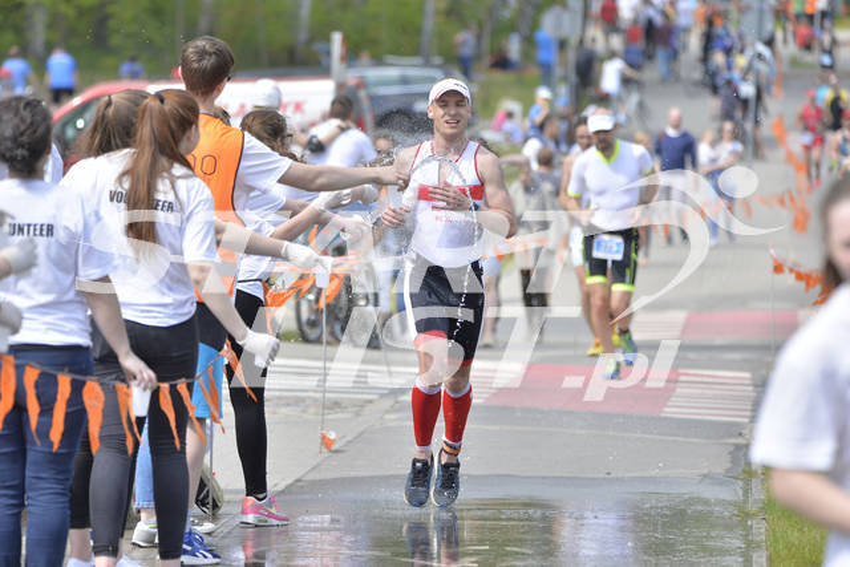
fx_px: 7084
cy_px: 284
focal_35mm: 300
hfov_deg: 6.9
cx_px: 425
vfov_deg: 4.6
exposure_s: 1/1250
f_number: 6.3
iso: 400
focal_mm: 300
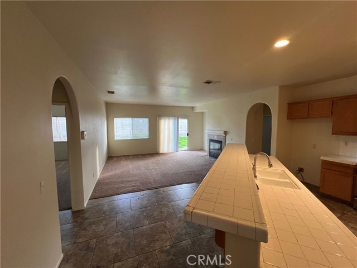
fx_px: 134
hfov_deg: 106.2
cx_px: 178
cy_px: 134
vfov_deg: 89.9
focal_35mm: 13
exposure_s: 1/120
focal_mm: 1.57
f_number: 1.8
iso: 200
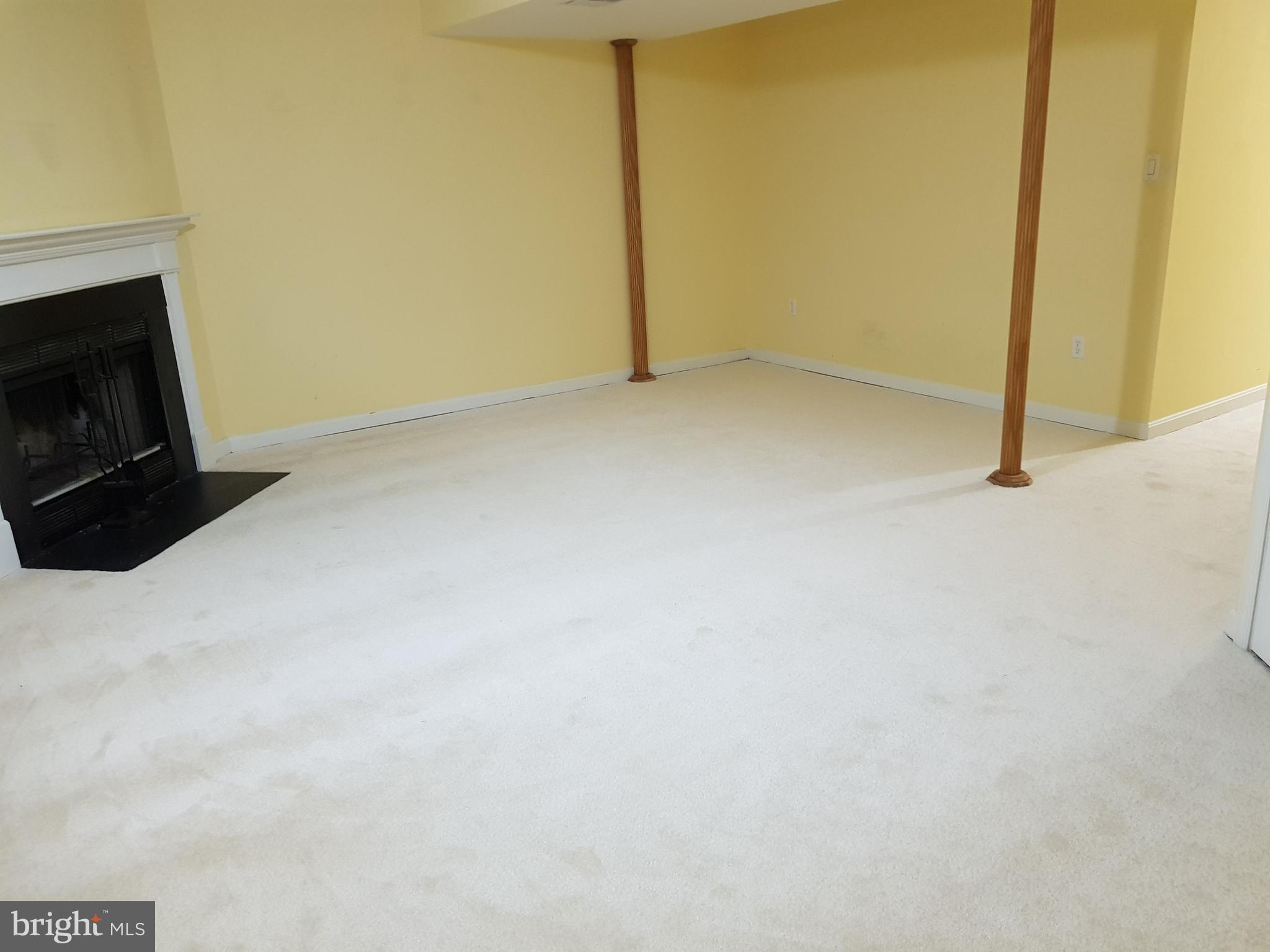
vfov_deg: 53.1
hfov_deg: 67.3
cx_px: 635
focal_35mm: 26
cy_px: 476
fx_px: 954
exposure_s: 1/17
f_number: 1.7
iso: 200
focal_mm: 4.3
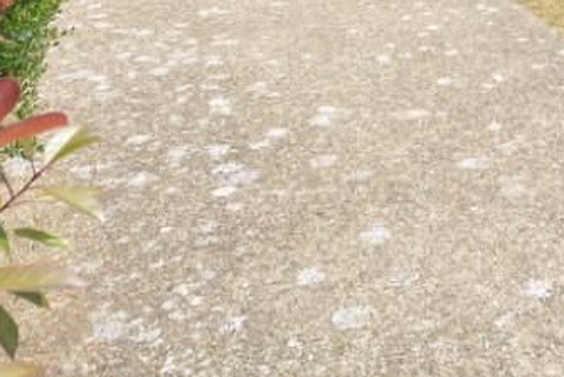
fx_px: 933
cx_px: 626
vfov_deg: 20.3
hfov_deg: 30.0
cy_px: -154
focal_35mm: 60
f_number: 8
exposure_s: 1/800
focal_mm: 13
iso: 400
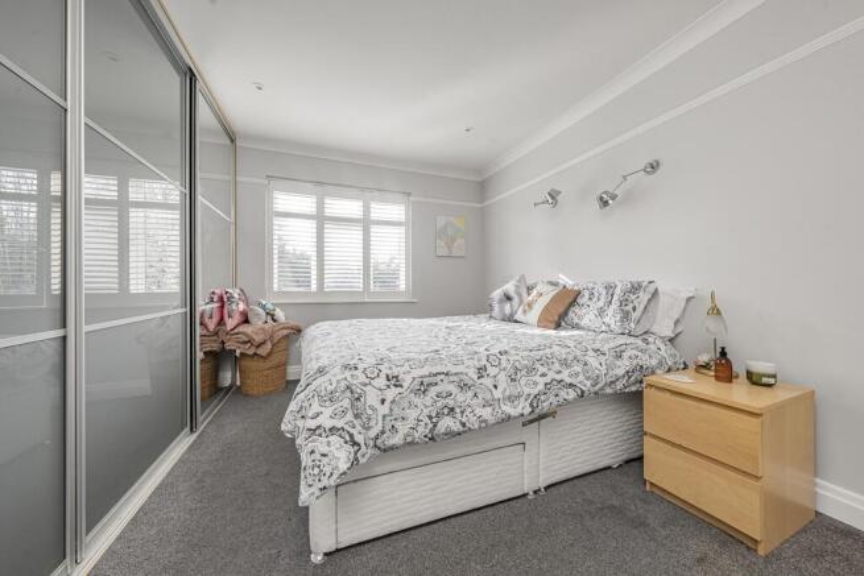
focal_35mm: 12
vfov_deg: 90.0
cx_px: 432
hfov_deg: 112.6
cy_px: 288
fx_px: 288
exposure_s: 1/20
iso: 320
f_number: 9
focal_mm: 12
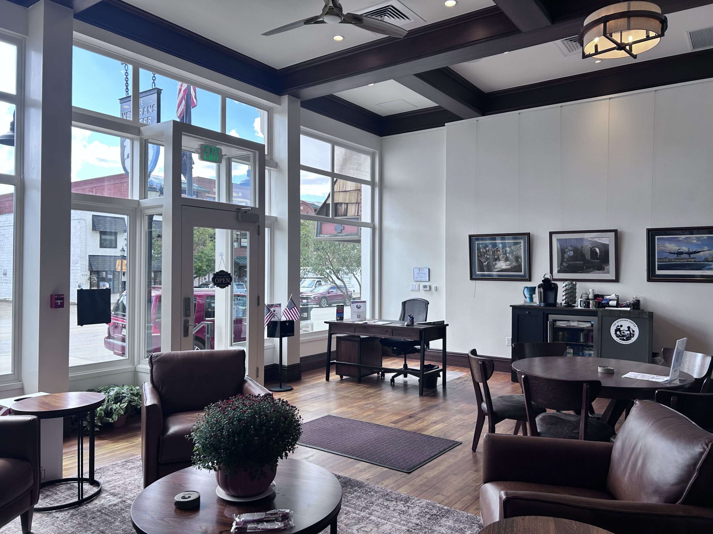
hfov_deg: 67.3
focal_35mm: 26
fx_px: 536
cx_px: 356
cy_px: 267
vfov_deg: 53.1
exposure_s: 1/526
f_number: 1.5
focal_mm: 5.7
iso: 50
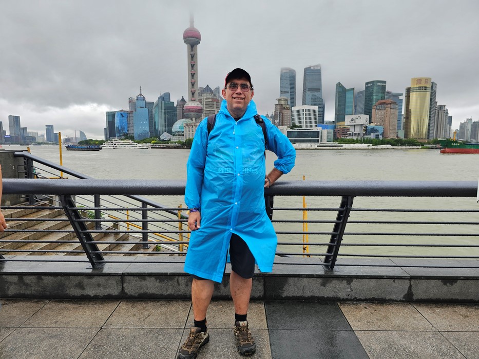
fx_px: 318
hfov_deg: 73.9
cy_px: 180
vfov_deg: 58.9
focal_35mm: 23
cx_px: 240
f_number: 1.7
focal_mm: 6.3
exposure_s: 1/100
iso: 25
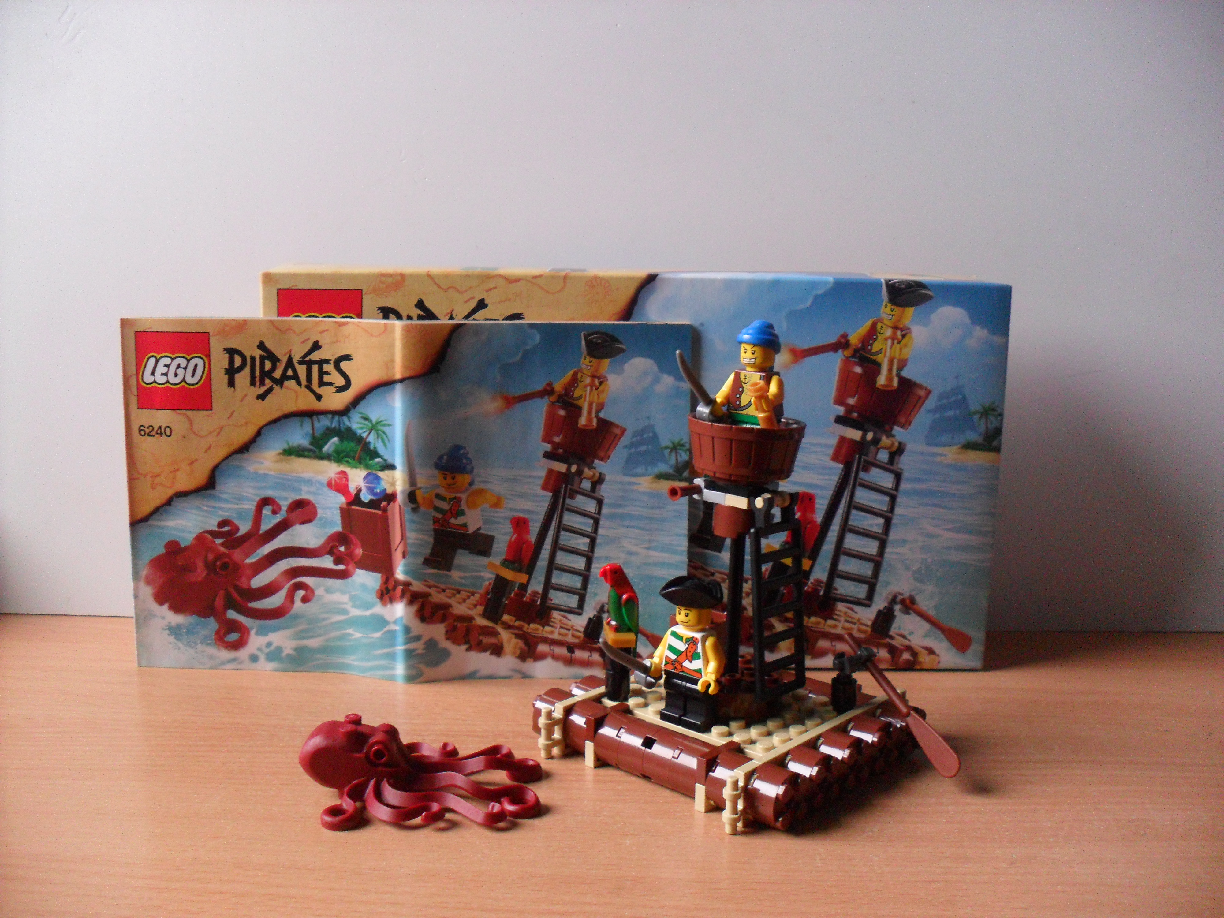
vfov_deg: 40.7
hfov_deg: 52.6
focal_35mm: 35
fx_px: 1238
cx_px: 612
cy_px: 459
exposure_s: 1/15
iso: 240
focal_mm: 6.3
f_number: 3
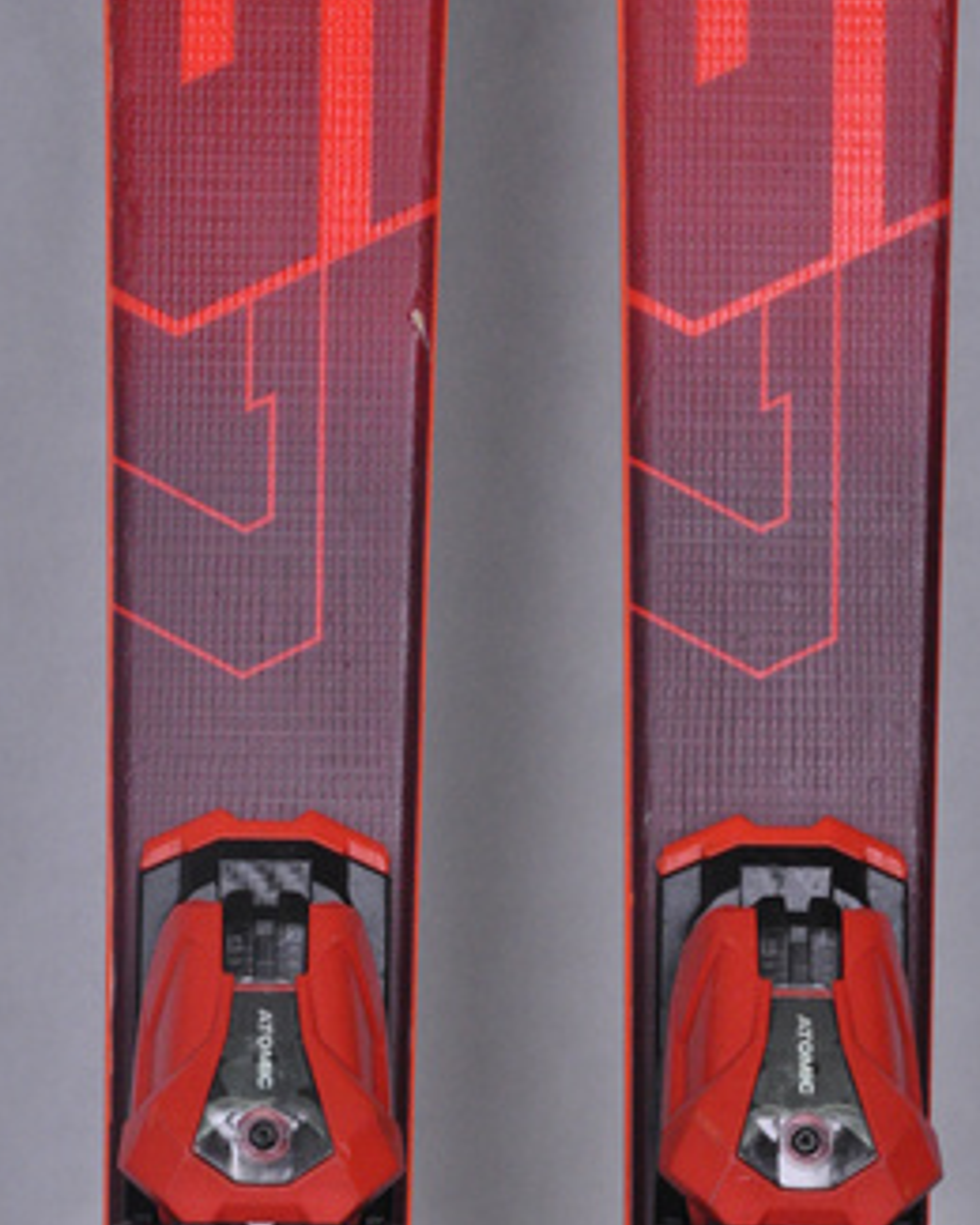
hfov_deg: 7.6
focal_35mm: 205
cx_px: 526
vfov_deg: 9.4
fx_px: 7420
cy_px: 565
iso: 3200
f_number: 9.5
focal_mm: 105
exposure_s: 1/125
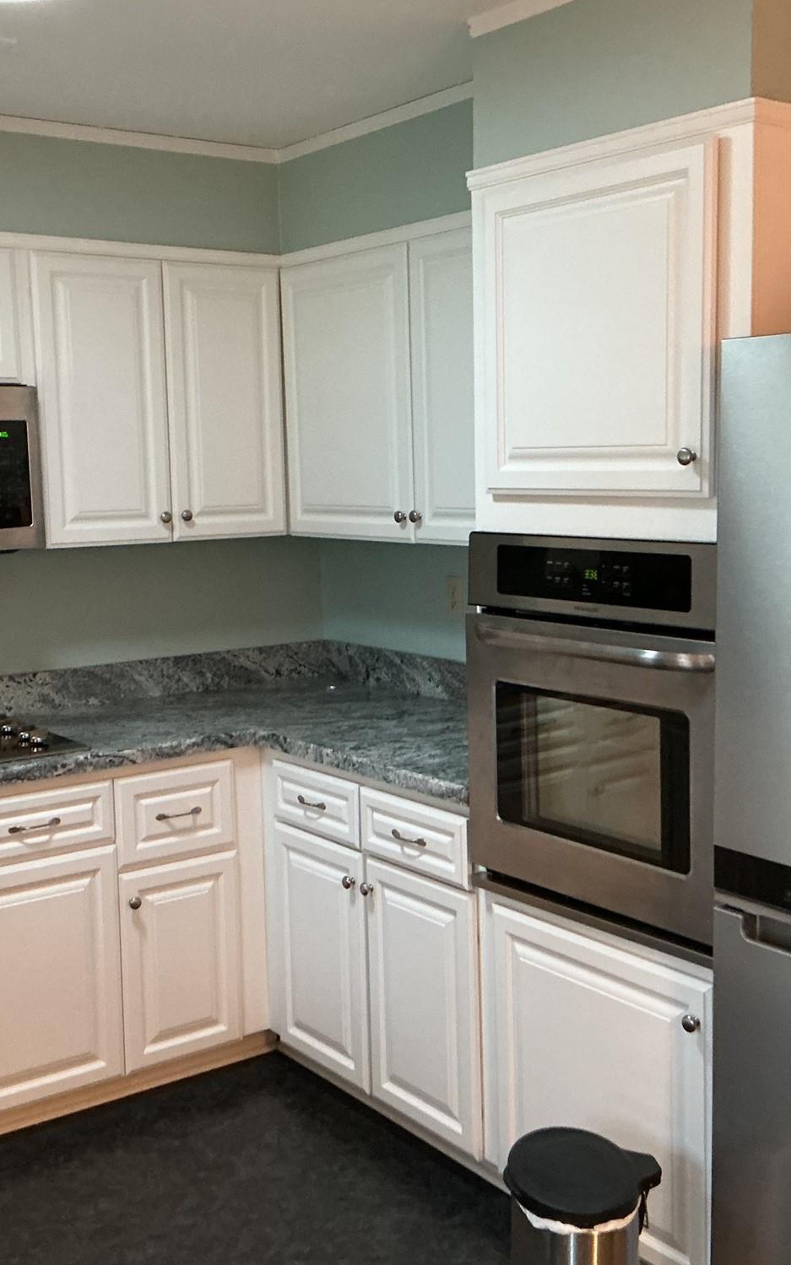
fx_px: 1449
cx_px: 385
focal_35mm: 42
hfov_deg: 30.5
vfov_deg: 47.2
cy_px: 619
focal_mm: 3
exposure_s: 1/40
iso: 250
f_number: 1.8
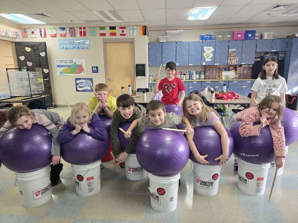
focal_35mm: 23
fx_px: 198
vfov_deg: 58.9
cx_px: 149
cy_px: 112
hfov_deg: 73.9
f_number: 1.8
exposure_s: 1/120
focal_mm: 5.4
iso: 640
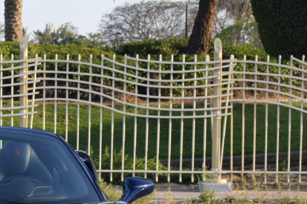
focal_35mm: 127
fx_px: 1083
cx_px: -46
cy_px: 190
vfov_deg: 10.7
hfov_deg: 15.6
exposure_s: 1/250
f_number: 8
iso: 320
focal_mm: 34
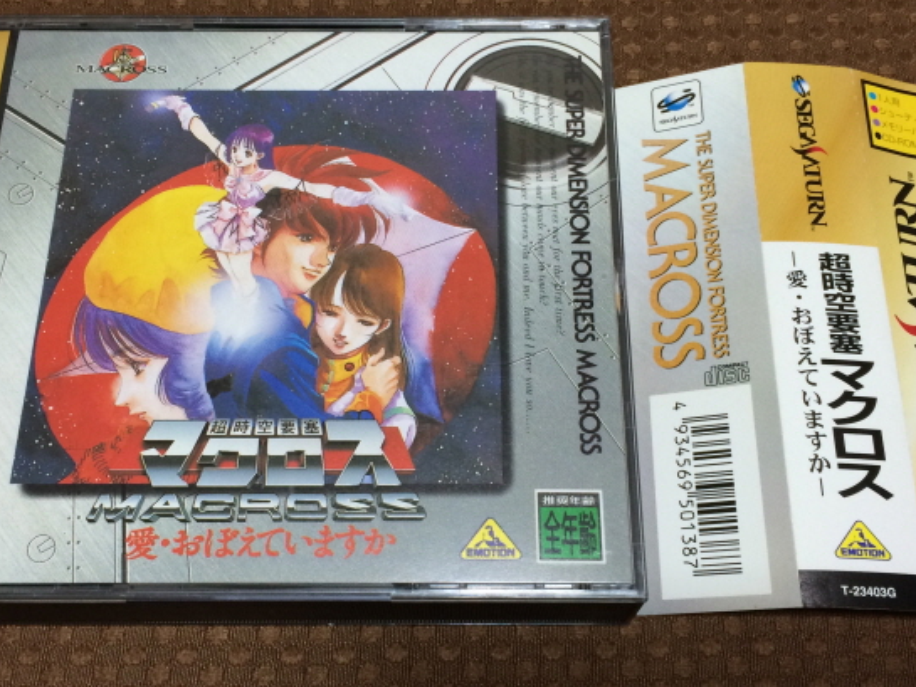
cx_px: 445
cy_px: 331
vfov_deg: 32.9
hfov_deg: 42.9
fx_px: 1165
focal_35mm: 44
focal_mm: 4.12
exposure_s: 1/30
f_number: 2.2
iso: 125
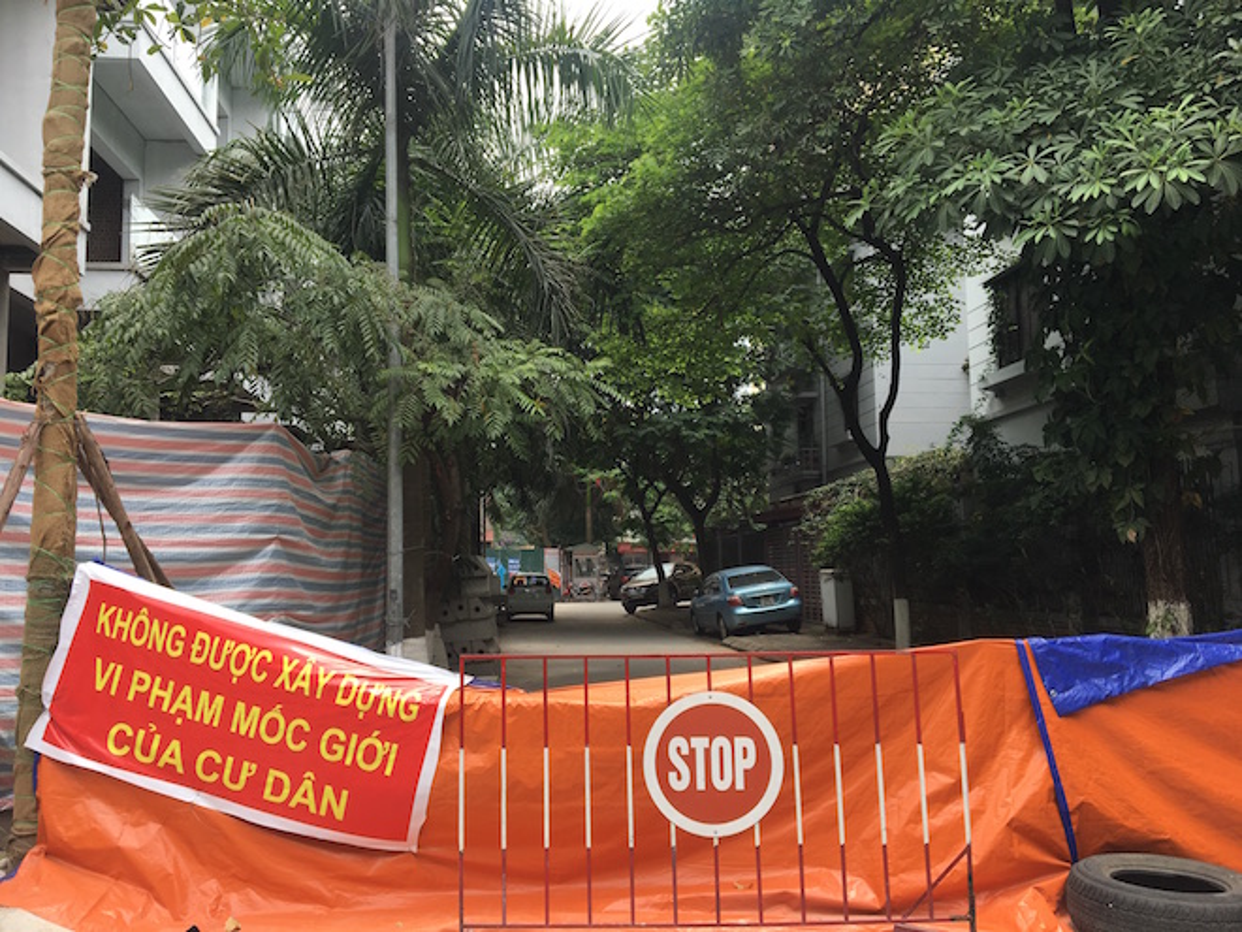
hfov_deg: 61.7
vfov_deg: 48.2
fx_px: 1041
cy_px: 466
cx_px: 621
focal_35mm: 29
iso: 25
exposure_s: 1/490
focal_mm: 4.15
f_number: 2.2
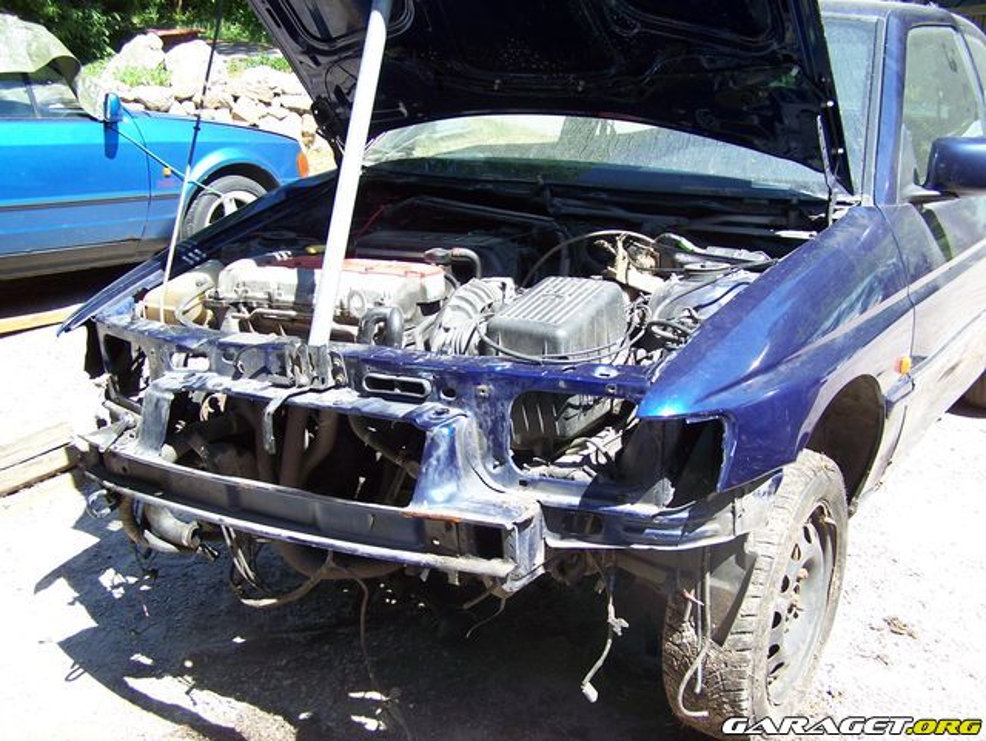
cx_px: 493
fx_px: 1083
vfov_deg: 37.8
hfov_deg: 48.9
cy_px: 370
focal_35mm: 38
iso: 80
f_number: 2.8
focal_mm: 6.3
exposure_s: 1/250
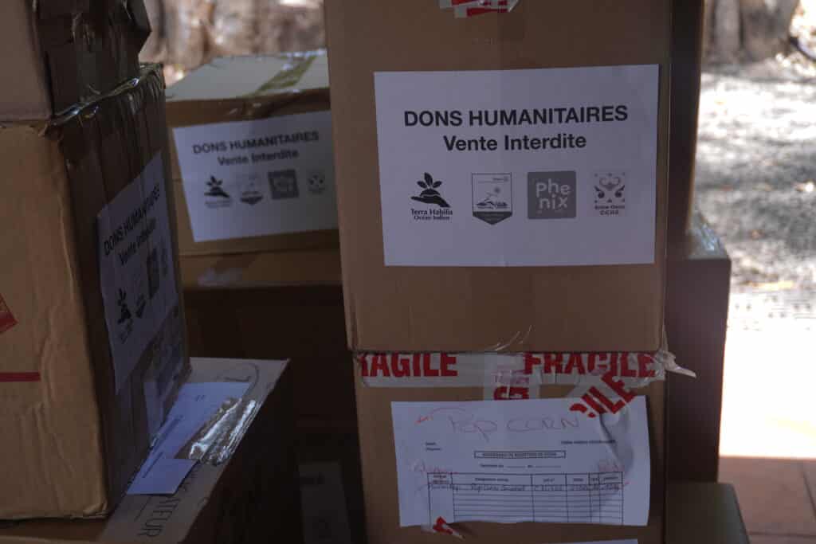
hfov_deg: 38.9
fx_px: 1156
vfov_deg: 26.5
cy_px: 272
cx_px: 408
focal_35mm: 51
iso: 50
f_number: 5
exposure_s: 1/25
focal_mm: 34
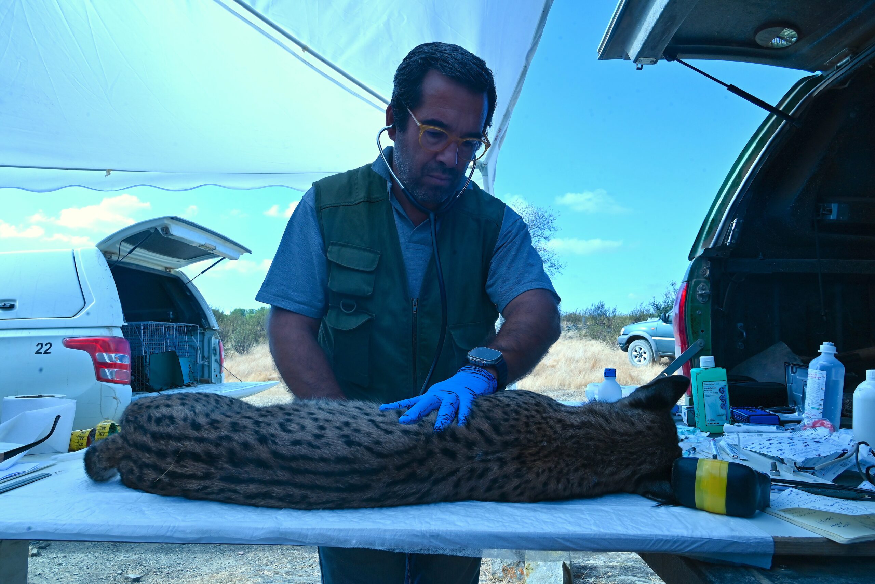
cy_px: 292
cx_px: 438
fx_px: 584
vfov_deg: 53.2
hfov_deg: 73.7
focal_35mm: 24
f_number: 16
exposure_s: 1/160
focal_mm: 24
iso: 400
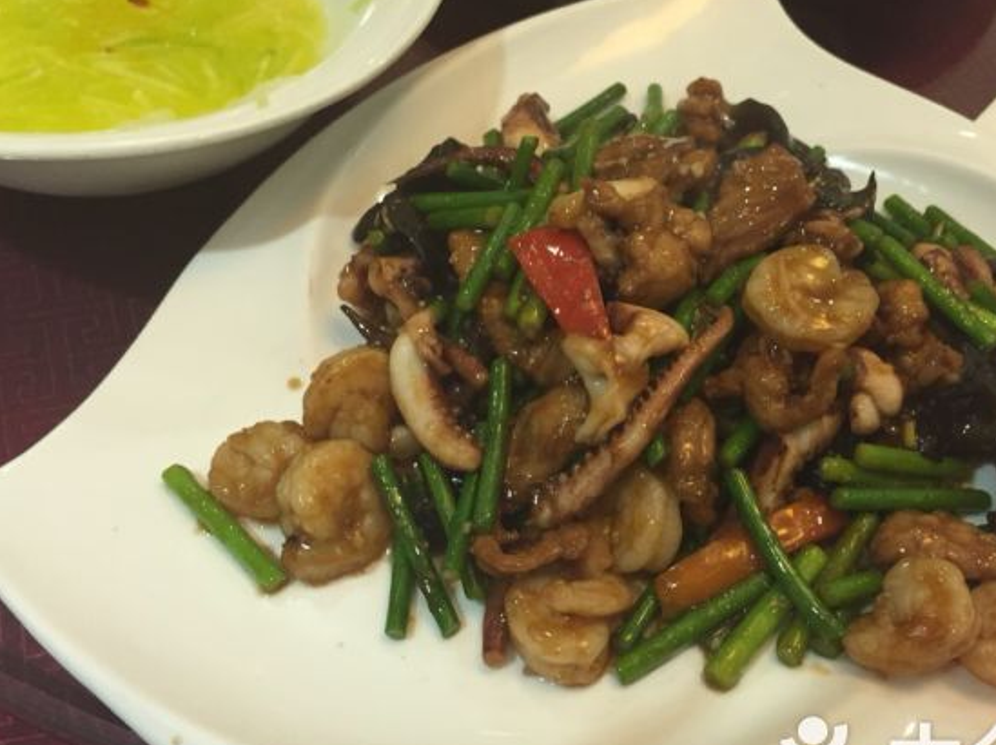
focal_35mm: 37
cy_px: 378
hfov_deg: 49.8
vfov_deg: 38.6
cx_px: 601
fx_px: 1064
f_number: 2.2
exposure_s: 1/33
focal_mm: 4.15
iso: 160
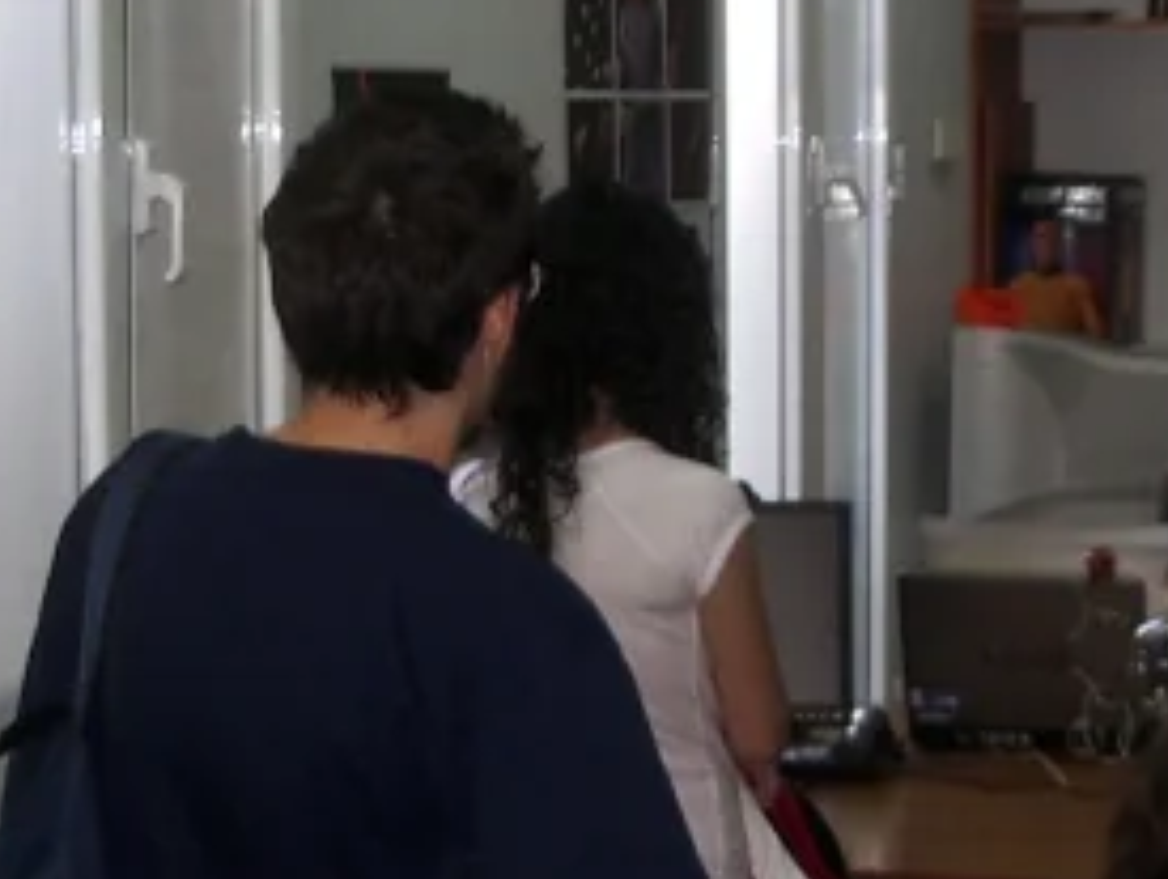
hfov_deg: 16.1
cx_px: 552
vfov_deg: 12.1
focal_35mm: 122
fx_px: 4122
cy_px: 628
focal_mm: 5.8
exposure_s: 1/40
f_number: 2.6
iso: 50
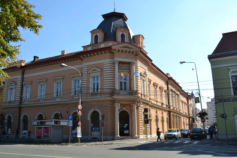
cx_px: 118
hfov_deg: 57.2
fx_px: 217
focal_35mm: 33
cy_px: 79
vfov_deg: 40.0
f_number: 7.1
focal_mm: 22
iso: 100
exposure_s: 1/200
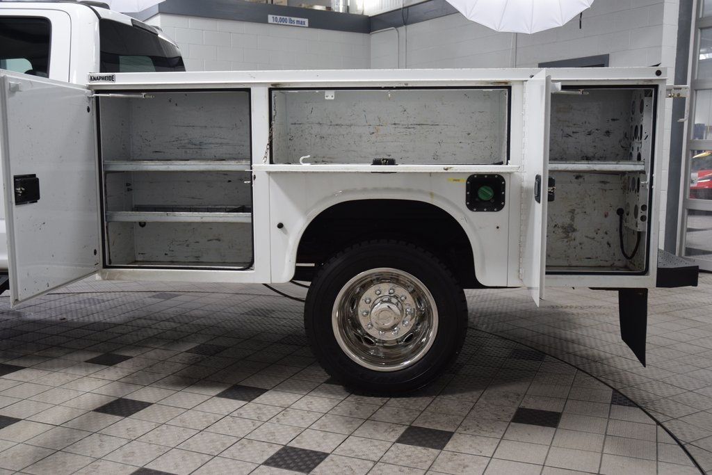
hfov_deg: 51.3
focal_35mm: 38
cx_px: 356
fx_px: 742
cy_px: 238
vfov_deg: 35.5
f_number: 3.8
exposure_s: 1/60
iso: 800
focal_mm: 25
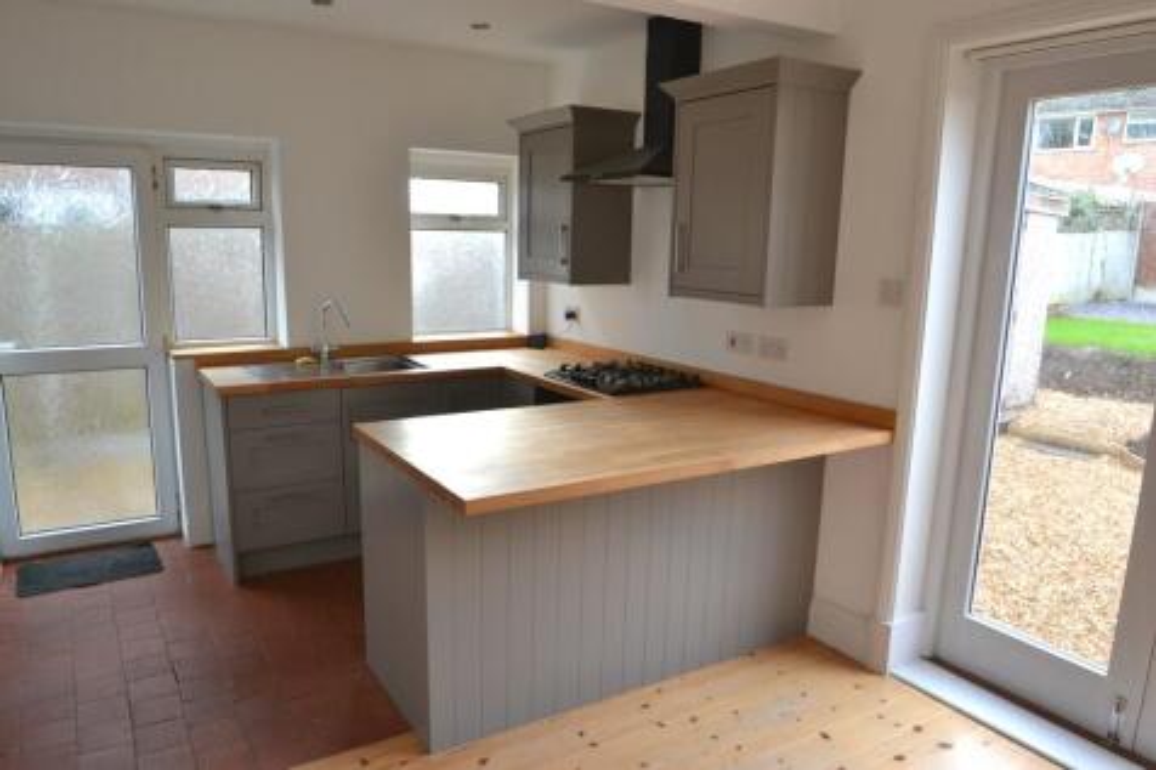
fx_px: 770
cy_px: 385
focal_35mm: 24
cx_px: 578
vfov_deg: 53.1
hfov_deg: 73.8
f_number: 4
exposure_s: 1/60
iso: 450
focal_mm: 16
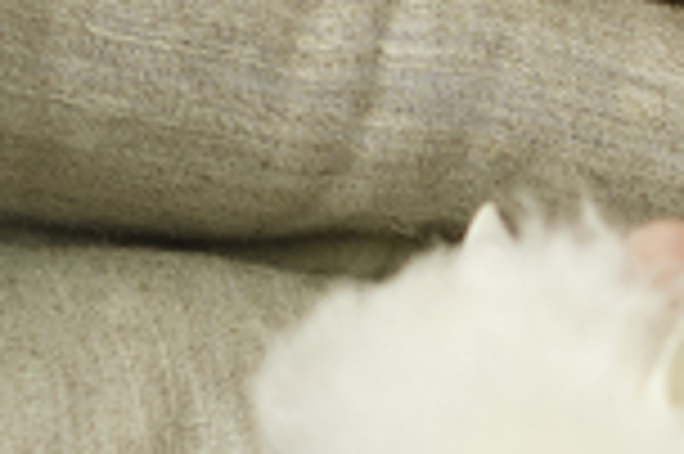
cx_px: 1012
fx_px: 7875
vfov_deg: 3.3
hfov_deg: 4.9
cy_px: 256
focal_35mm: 415
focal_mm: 35
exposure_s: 1/200
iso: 400
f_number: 2.8
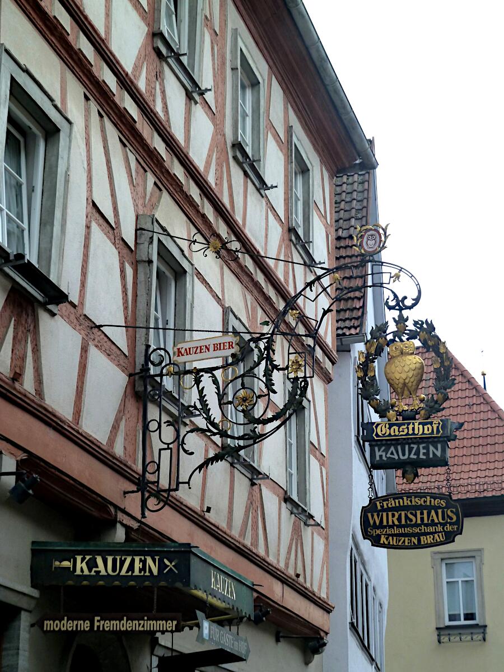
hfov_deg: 21.9
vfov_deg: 29.0
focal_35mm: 67
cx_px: 252
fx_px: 1301
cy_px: 336
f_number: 4.1
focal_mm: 11
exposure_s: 1/200
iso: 125
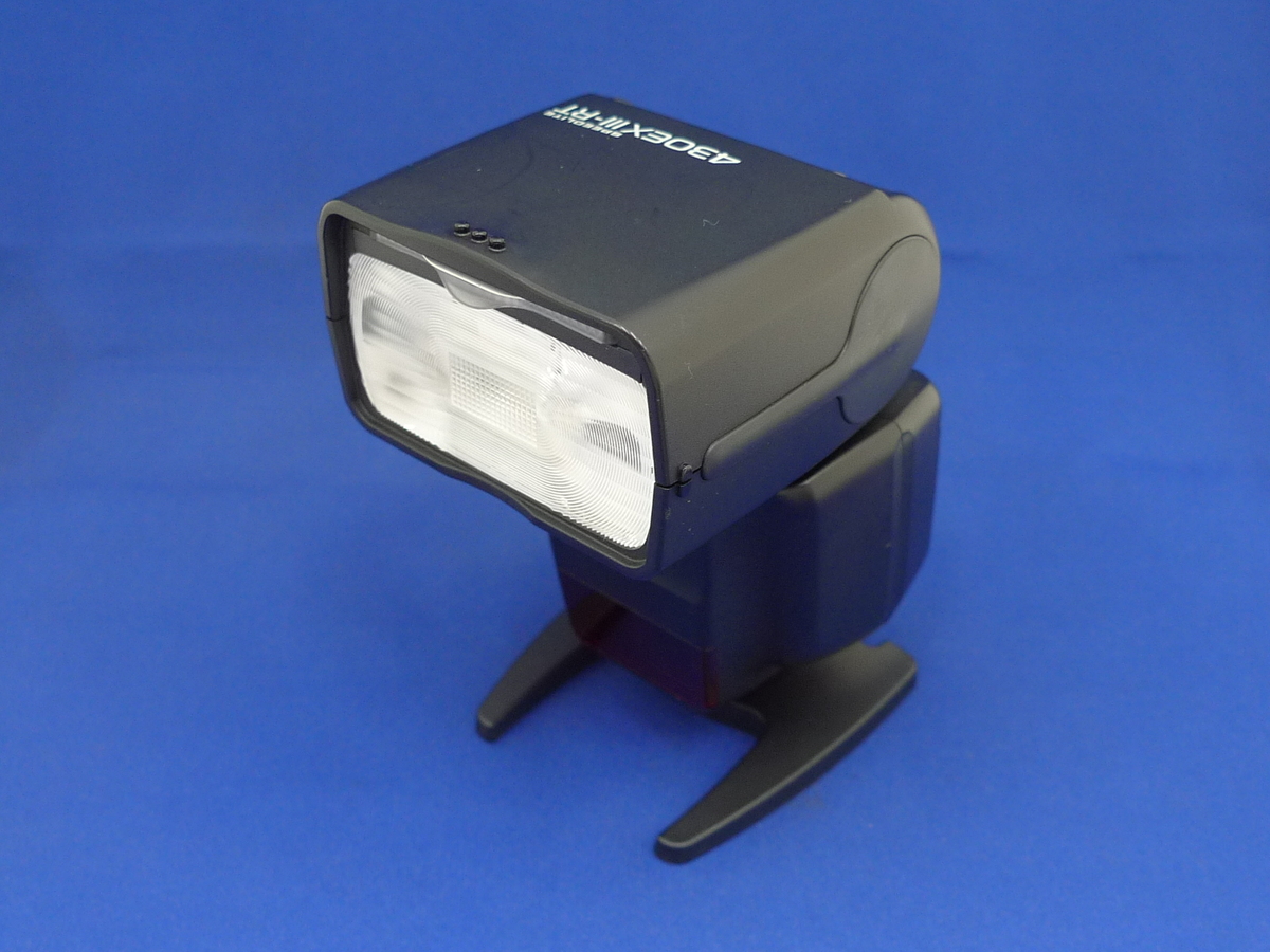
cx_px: 635
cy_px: 476
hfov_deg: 50.1
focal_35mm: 37
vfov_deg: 38.7
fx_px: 1357
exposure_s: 1/30
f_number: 2
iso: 160
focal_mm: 5.1
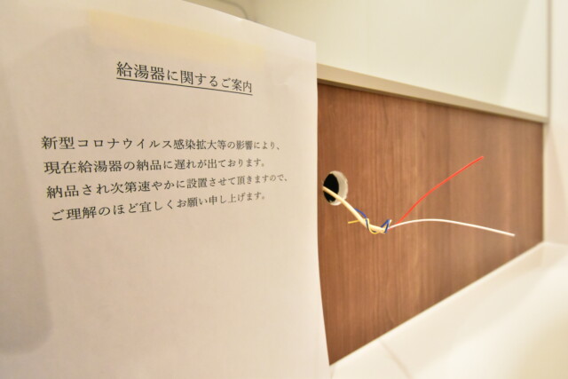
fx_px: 284
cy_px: 190
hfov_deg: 90.0
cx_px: 284
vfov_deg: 67.4
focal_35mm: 18
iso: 6400
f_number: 5.6
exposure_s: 1/125
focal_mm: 12
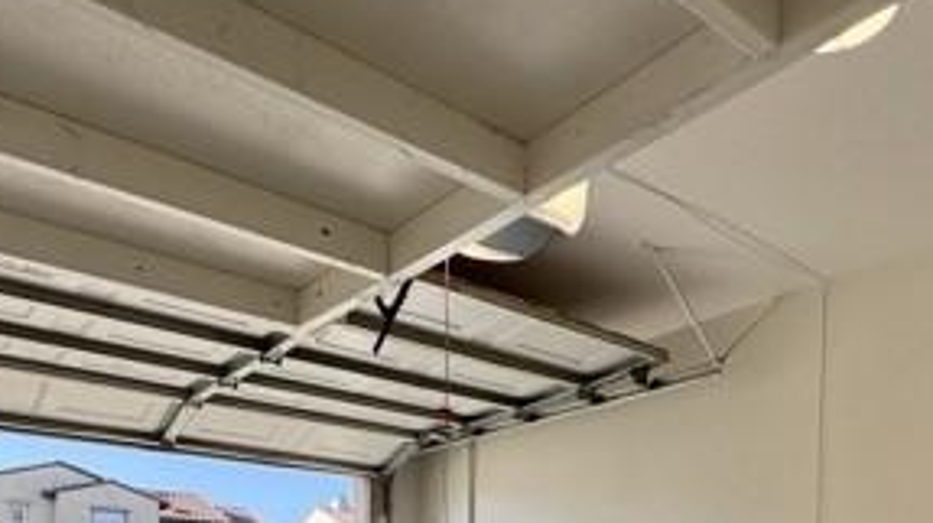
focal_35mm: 34
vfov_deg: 29.5
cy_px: 633
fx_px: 841
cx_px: 679
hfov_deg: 55.7
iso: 40
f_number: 2.2
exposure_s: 1/505
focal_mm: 2.22
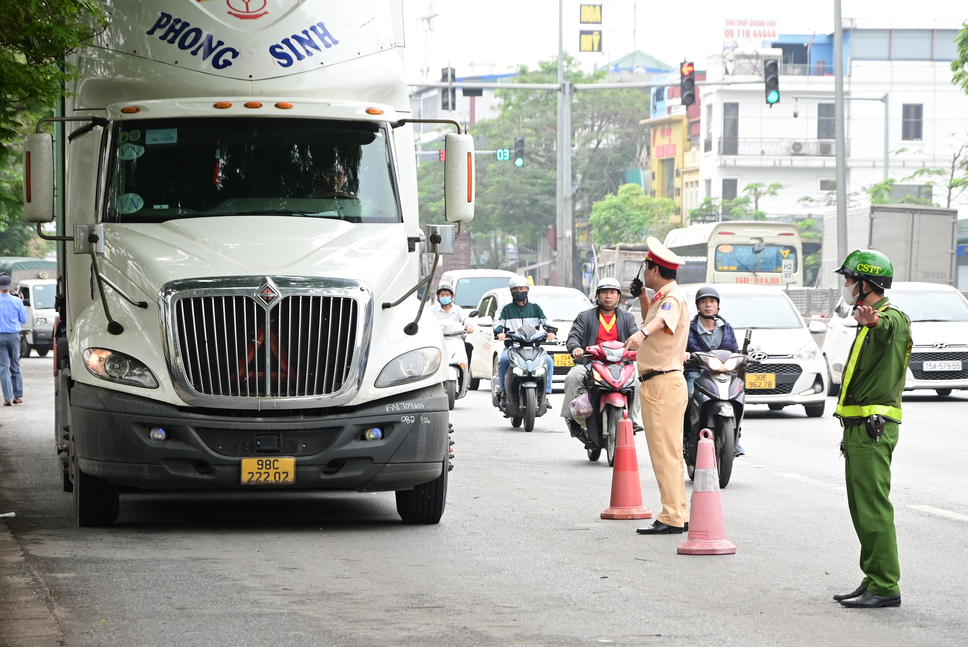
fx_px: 4225
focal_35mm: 157
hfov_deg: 13.1
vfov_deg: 8.8
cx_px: 484
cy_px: 324
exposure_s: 1/200
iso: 500
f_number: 10
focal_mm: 105
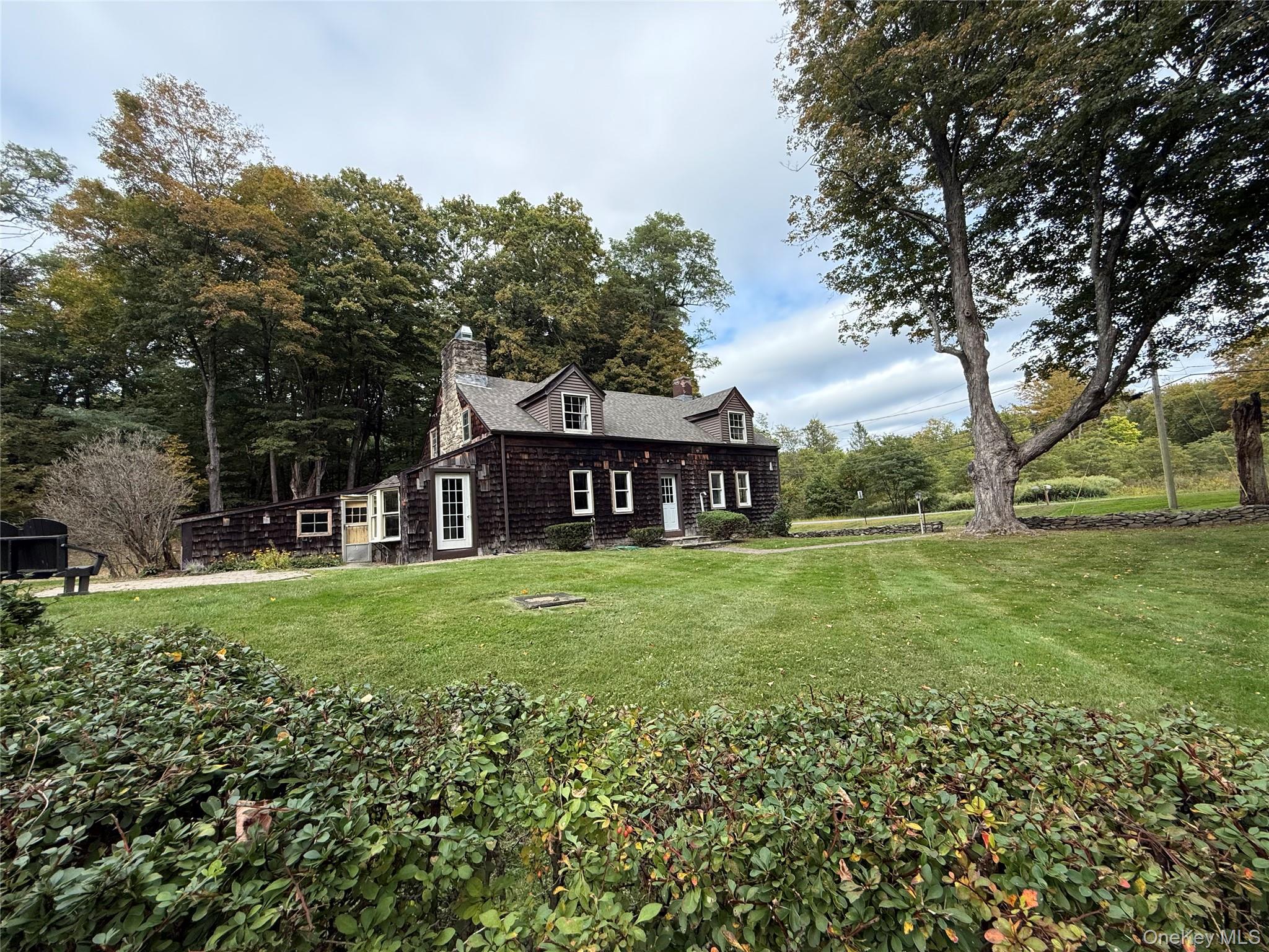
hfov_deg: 102.1
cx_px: 634
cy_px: 476
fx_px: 513
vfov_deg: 85.7
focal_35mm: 14
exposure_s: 1/644
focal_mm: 2.22
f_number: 2.2
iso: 64
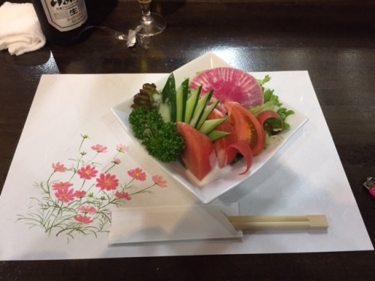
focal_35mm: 29
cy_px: 140
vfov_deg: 48.2
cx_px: 188
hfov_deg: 61.7
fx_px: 314
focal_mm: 4.15
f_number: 2.2
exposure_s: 1/30
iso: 80
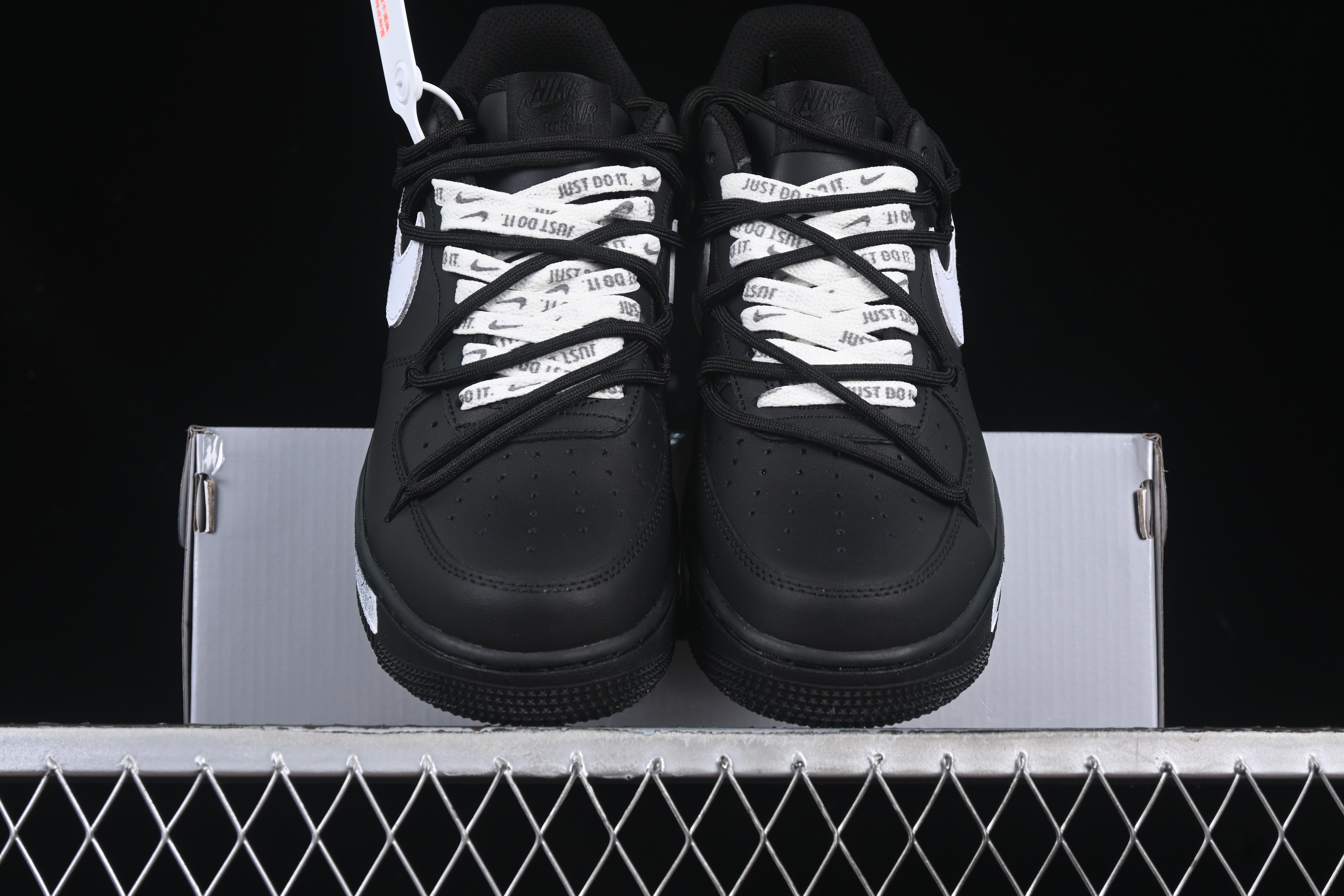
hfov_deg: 27.0
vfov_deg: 18.2
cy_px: 448
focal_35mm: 75
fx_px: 2800
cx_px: 672
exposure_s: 1/60
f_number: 6.3
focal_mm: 50
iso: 160
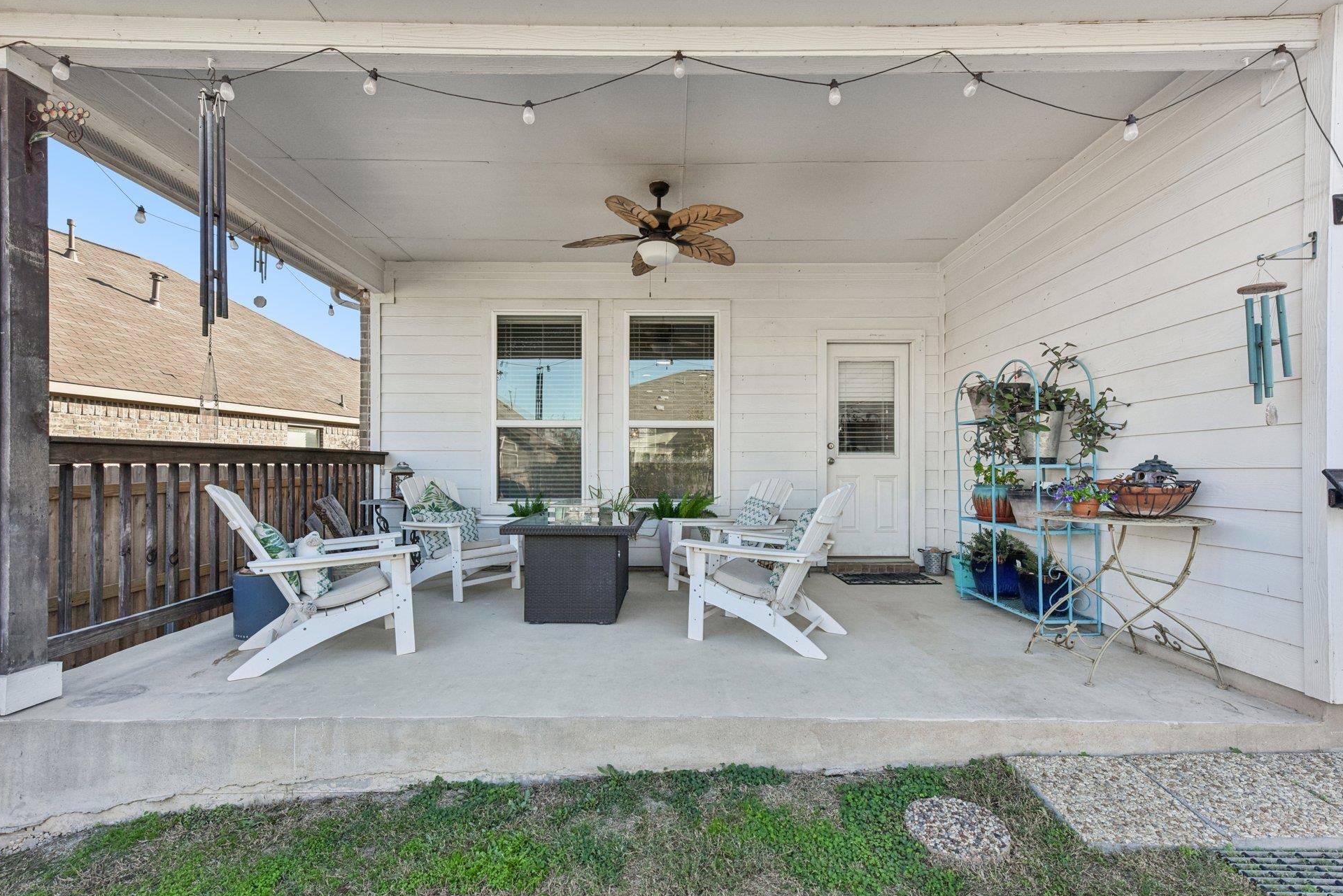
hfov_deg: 96.7
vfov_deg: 73.7
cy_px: 471
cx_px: 665
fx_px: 597
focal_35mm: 16
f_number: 8
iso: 400
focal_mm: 15
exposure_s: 1/250
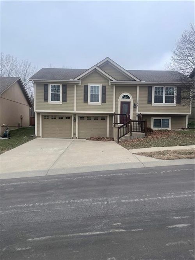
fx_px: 195
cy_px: 130
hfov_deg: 53.0
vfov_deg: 67.3
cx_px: 98
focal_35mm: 26
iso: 32
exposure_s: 1/849
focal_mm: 4.2
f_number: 1.6
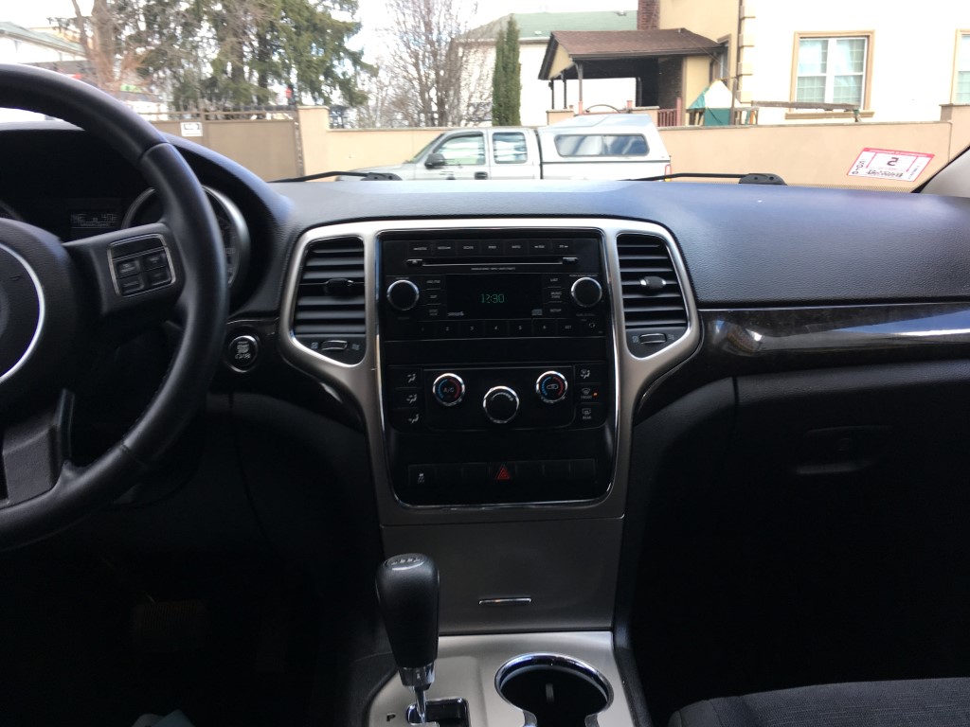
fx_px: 813
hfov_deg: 61.7
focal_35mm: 29
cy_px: 364
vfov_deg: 48.2
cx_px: 485
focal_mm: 4.15
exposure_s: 1/120
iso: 32
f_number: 2.2
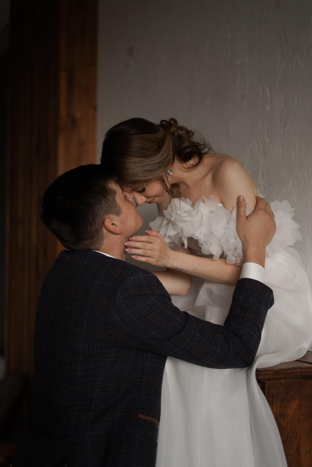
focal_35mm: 50
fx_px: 650
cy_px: 234
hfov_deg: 27.0
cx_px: 156
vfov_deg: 39.6
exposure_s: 1/250
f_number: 1.8
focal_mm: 50
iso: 1000
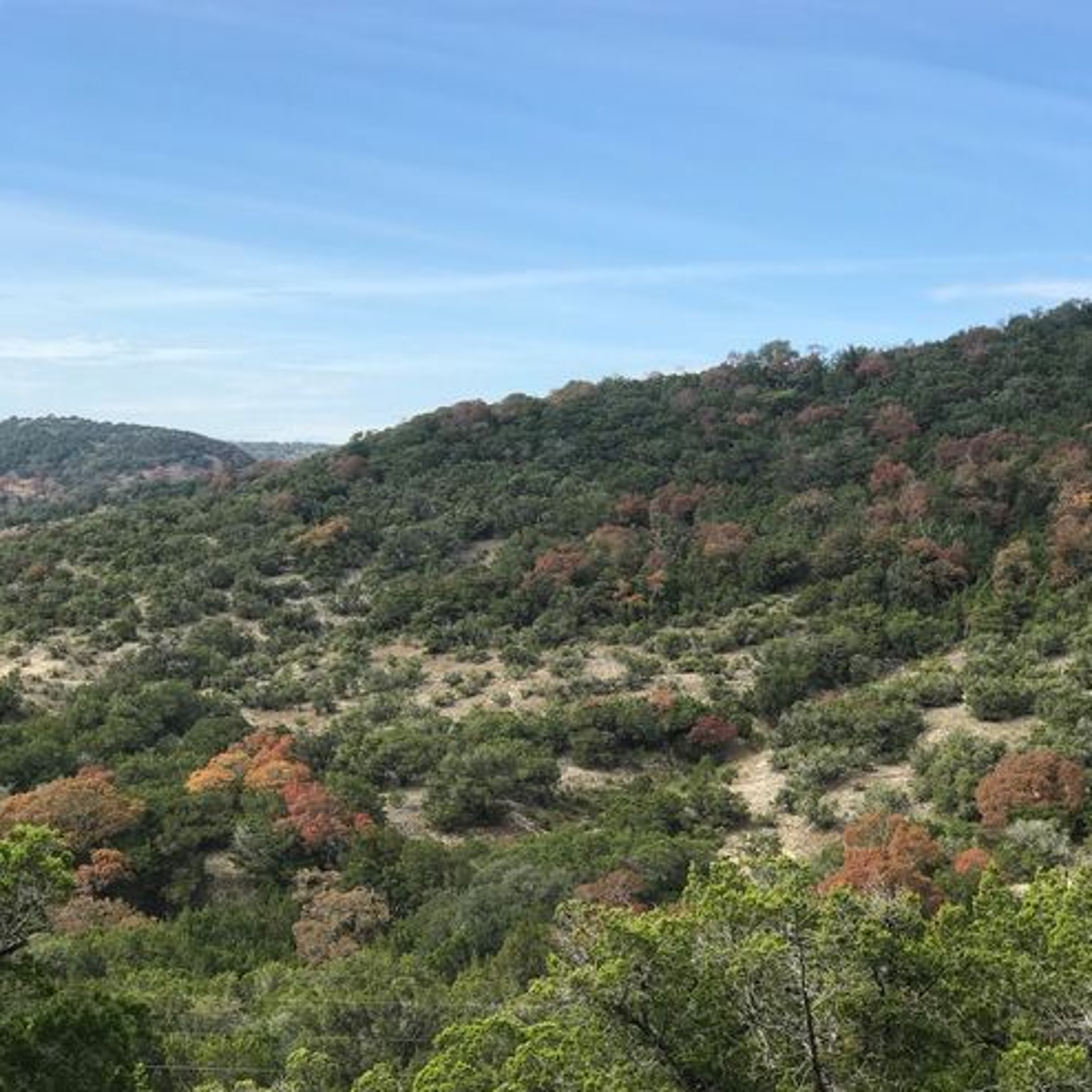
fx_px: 2427
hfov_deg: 25.4
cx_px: 548
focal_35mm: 68
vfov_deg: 25.3
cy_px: 702
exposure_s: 1/556
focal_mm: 6.6
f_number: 2.8
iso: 20
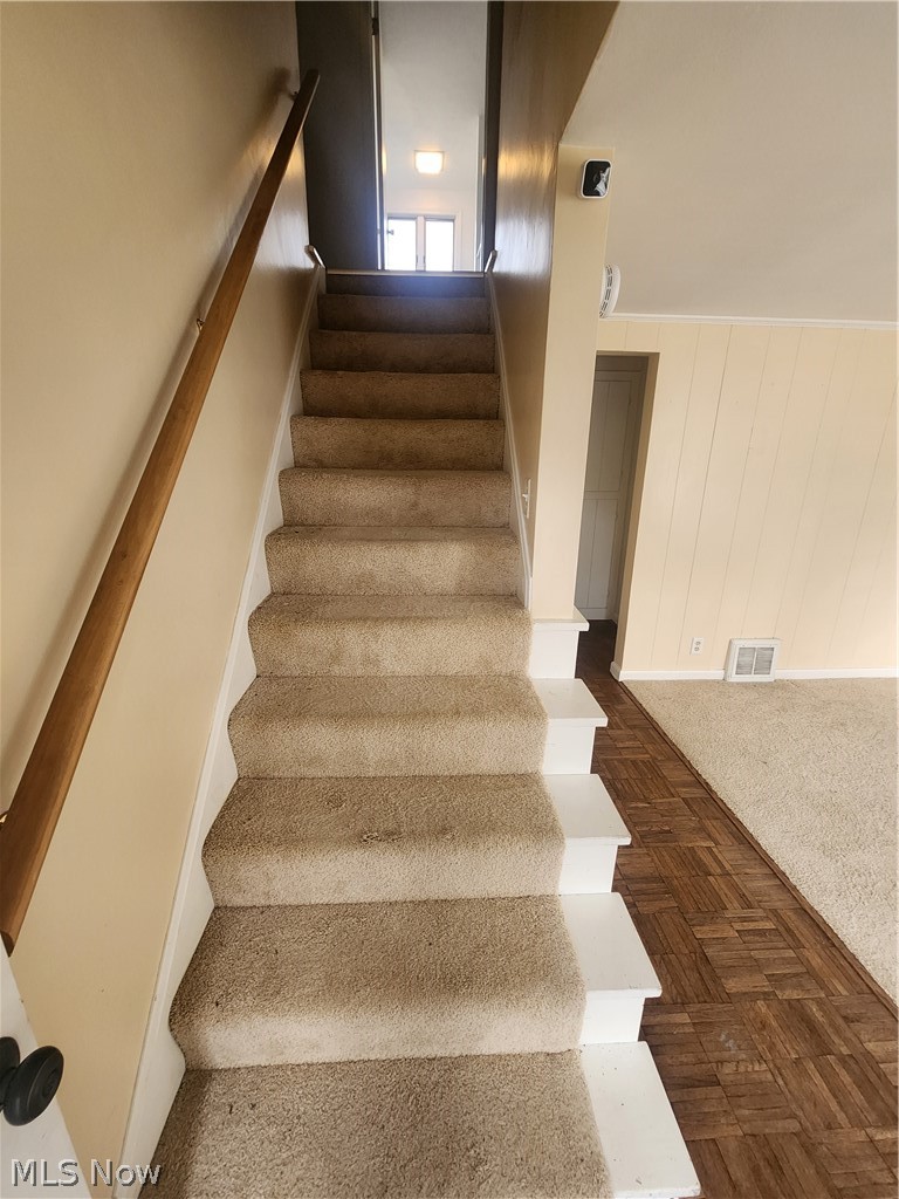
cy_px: 600
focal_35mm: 13
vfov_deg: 106.2
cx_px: 450
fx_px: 450
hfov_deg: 89.9
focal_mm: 2.2
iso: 250
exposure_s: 1/60
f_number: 2.2
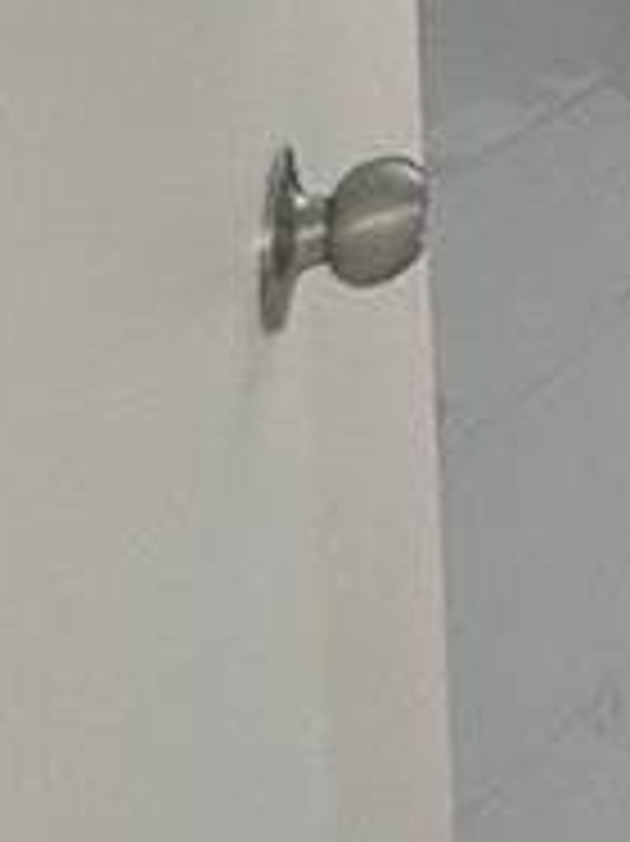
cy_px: -1094
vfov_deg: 14.9
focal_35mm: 90
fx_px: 2186
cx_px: 1354
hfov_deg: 13.4
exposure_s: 1/120
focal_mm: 2.22
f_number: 2.2
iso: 500
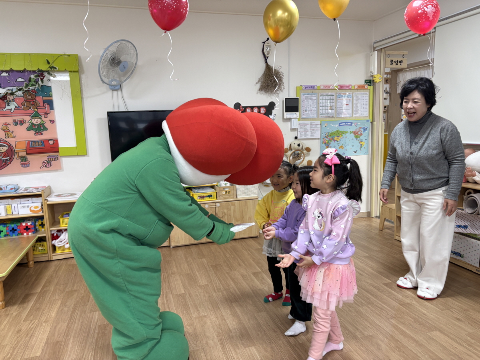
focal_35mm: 26
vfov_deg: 53.1
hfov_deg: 67.3
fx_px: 361
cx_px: 240
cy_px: 180
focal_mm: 5.96
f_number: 1.6
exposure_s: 1/120
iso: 125
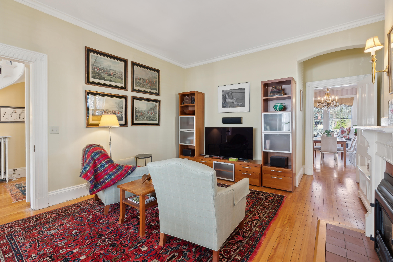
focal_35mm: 16
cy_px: 131
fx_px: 175
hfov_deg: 96.7
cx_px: 196
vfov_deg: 73.8
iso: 320
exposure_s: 1/8
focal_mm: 16
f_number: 7.1
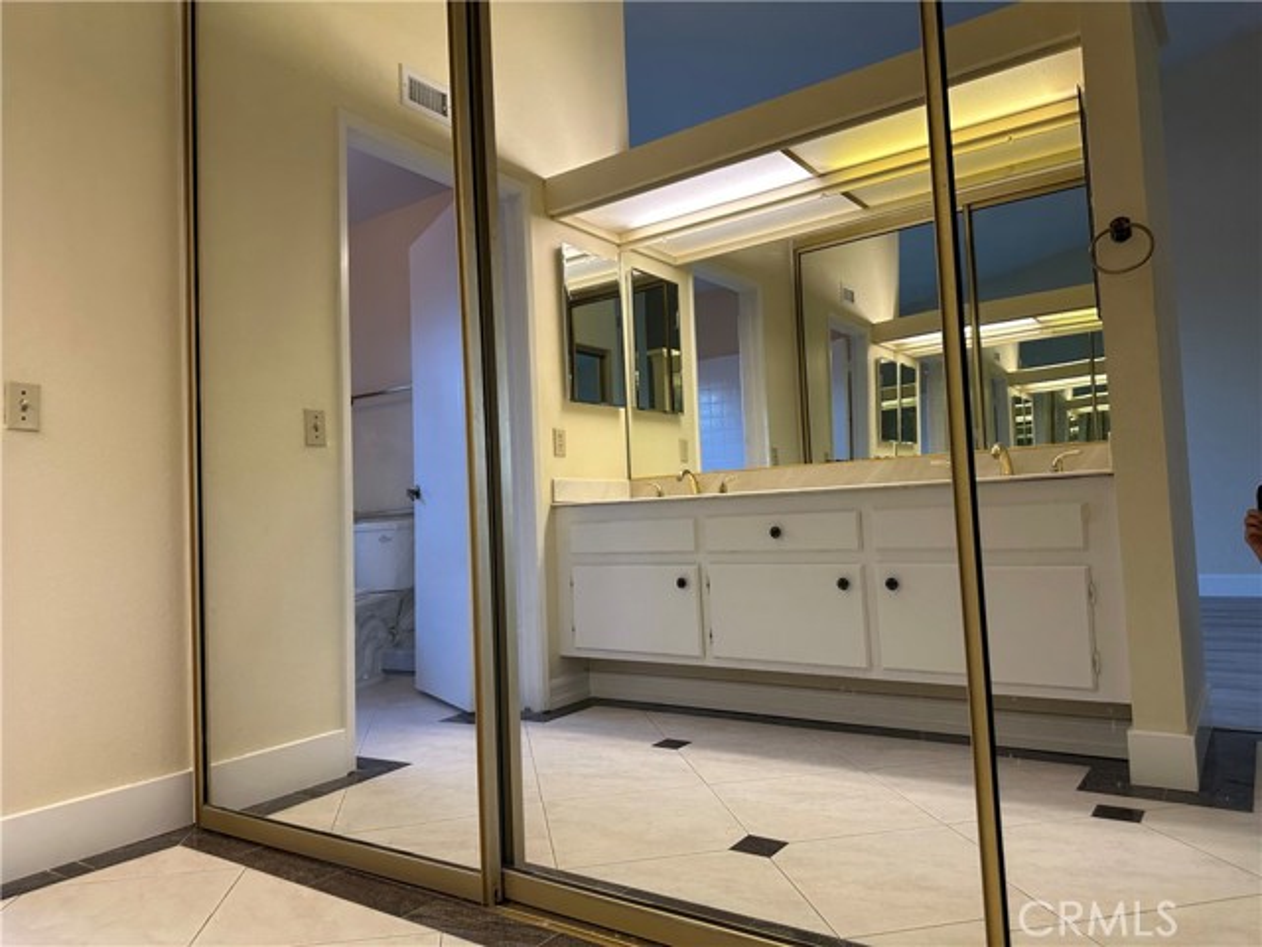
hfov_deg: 71.6
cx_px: 631
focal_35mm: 24
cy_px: 474
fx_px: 875
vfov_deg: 56.8
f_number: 1.78
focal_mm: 6.86
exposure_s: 1/120
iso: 160
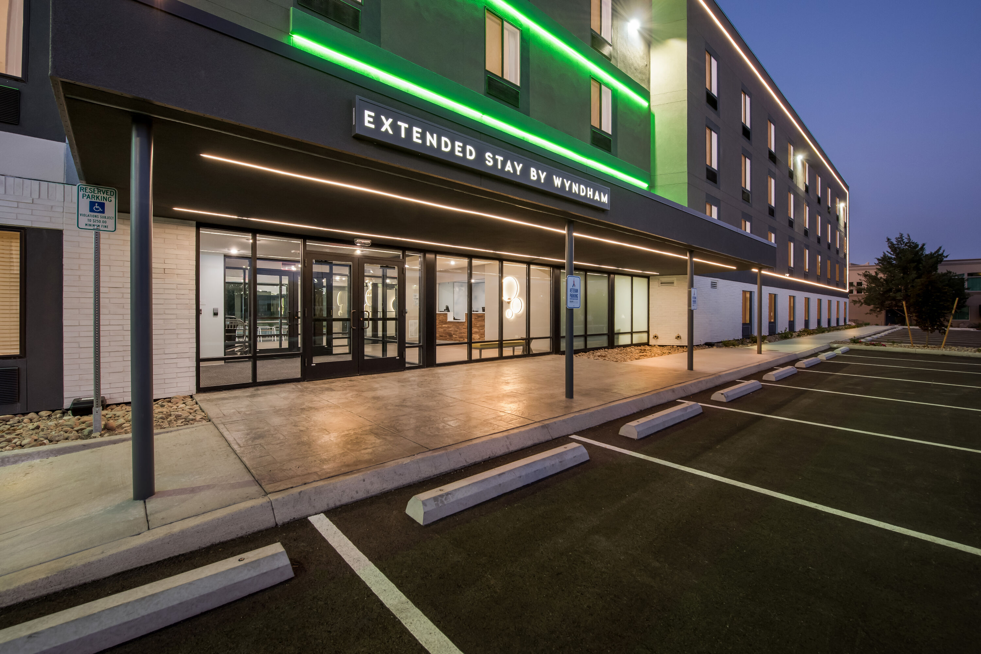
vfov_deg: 81.2
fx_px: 381
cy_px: 327
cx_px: 490
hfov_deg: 104.3
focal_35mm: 14
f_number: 8
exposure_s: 1/1.67
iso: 400
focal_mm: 14
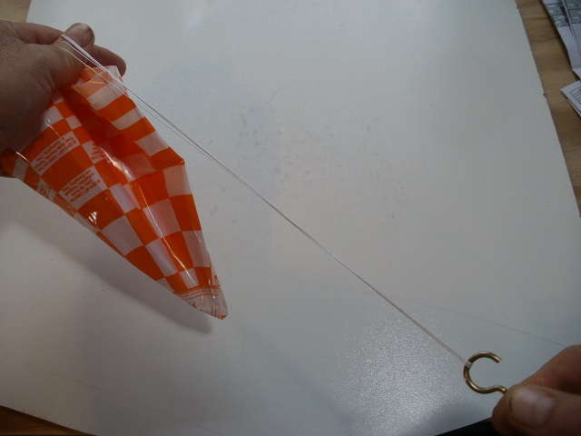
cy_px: 218
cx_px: 290
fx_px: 604
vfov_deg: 39.7
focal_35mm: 36
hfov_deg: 51.4
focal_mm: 6.3
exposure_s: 1/50
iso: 100
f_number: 3.5
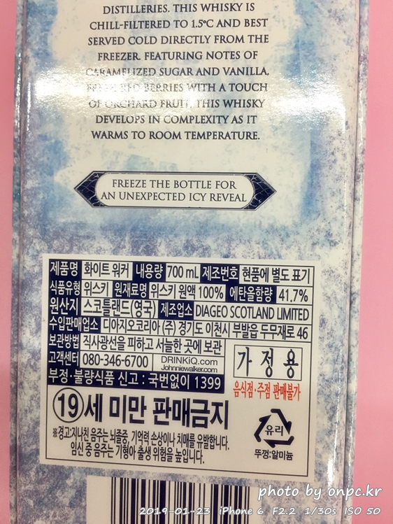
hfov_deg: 48.2
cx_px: 196
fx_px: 439
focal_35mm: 29
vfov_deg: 61.7
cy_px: 262
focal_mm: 4.15
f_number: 2.2
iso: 50
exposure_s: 1/30
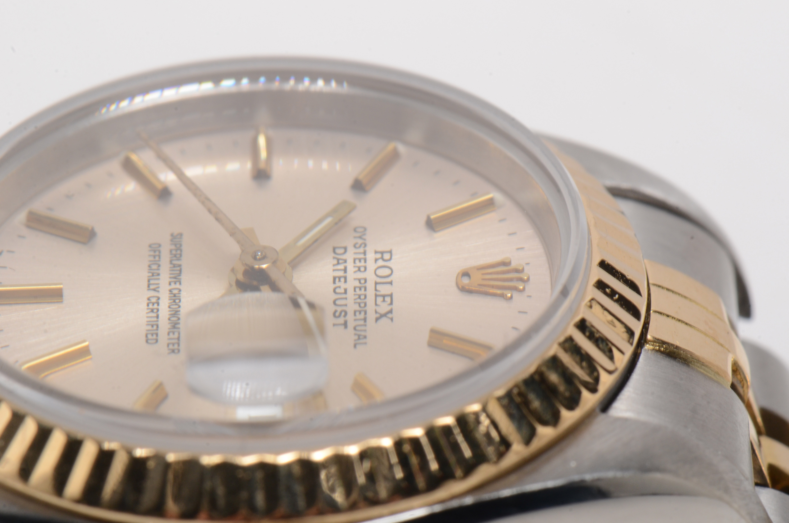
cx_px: 394
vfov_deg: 10.7
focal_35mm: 128
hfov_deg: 16.1
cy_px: 262
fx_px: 2789
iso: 400
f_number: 25
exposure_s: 1/125
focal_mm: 85
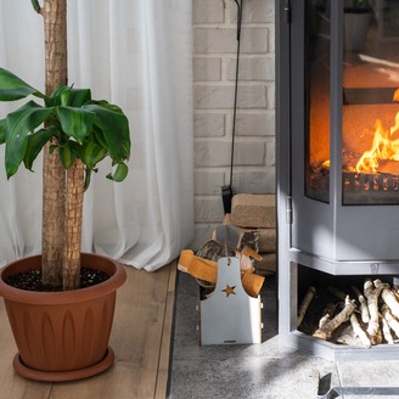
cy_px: 175
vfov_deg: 18.7
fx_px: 1213
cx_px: 320
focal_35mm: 93
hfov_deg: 18.5
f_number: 4
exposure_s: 1/80
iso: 160
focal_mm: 37.6
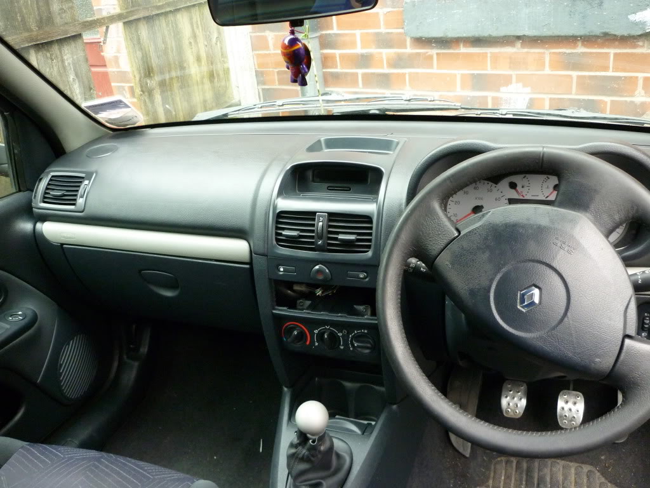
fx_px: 620
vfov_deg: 42.9
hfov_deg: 55.4
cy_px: 244
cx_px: 325
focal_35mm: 33
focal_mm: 5.5
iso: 320
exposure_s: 1/30
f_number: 2.8
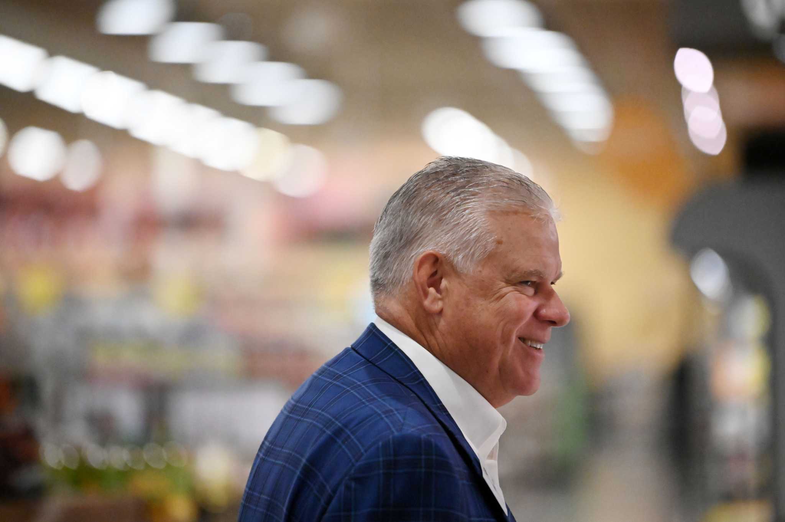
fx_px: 4357
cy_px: 261
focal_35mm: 200
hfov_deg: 10.3
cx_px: 392
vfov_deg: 6.9
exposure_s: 1/4000
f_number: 2.8
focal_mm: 200
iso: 16000
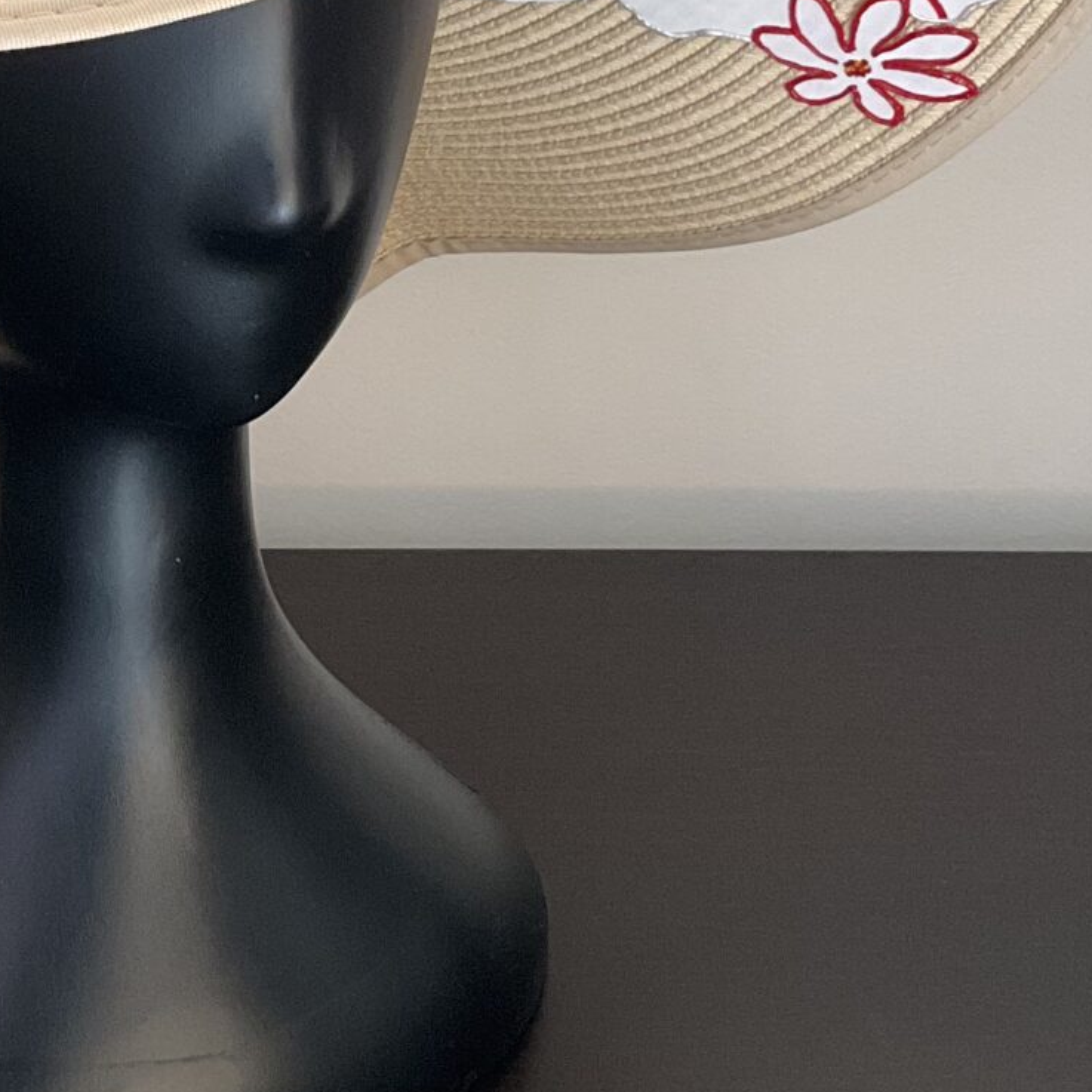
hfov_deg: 19.2
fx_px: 3176
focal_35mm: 89
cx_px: 102
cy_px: 107
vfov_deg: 19.2
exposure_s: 1/122
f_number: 1.8
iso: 64
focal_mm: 3
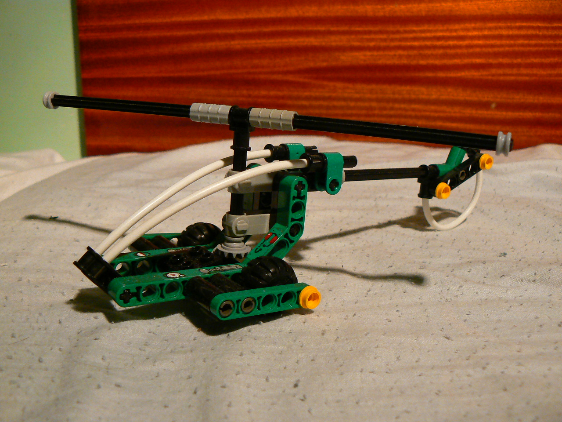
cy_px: 211
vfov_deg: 39.7
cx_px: 281
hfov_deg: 51.4
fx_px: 584
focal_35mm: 36
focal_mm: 6
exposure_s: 1/30
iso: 200
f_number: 2.8
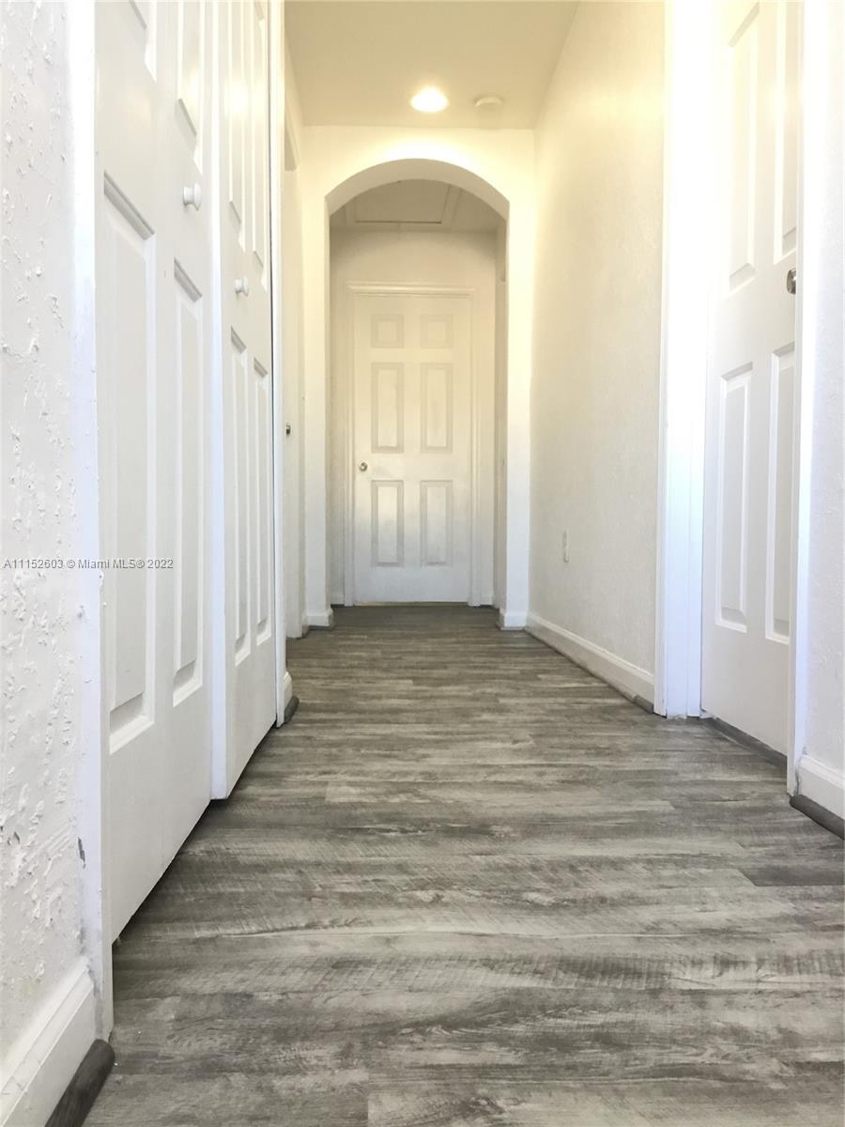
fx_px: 1009
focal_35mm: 31
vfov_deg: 58.4
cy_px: 564
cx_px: 422
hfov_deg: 45.4
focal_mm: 3.3
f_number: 2.4
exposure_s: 1/30
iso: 80
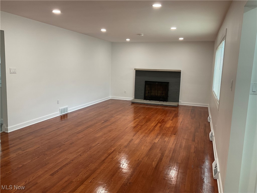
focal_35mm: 29
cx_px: 128
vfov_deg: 48.2
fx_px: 215
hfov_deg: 61.7
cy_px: 96
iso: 50
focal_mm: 3
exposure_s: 1/60
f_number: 1.8
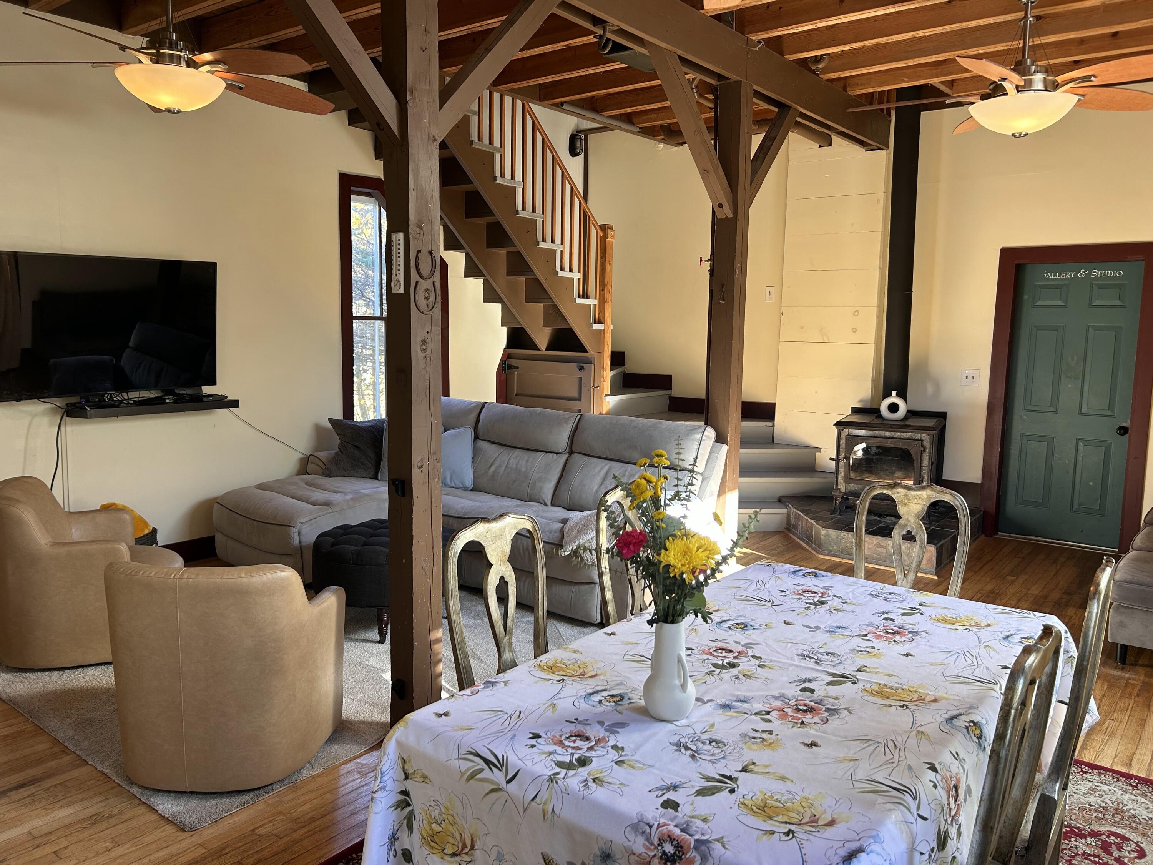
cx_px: 576
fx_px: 866
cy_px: 432
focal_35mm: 26
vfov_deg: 53.1
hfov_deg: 67.3
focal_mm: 5.7
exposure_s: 1/120
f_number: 1.5
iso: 80
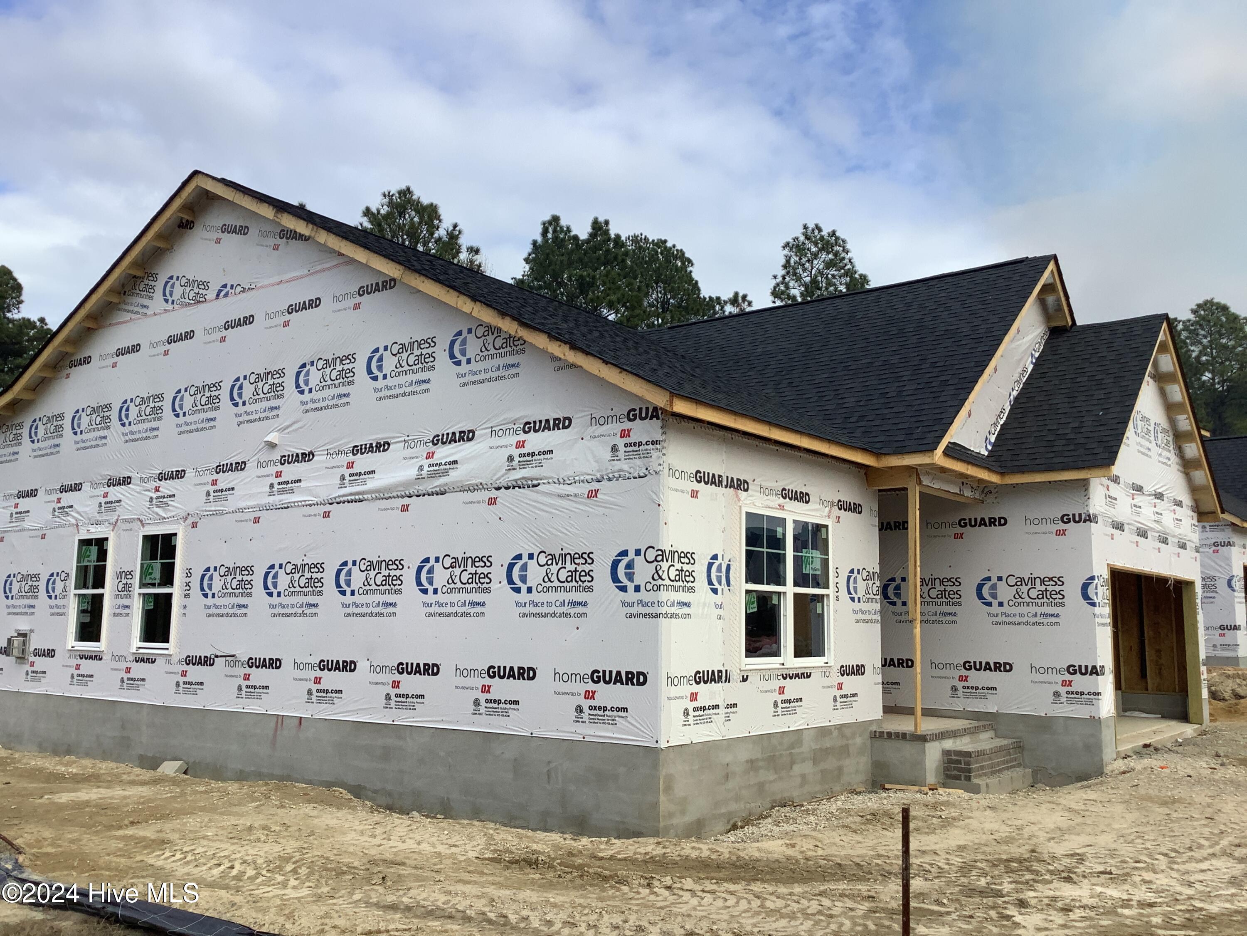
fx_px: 1117
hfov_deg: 58.4
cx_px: 624
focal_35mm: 31
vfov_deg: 45.4
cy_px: 468
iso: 25
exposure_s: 1/1274
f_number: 2.4
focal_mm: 3.3
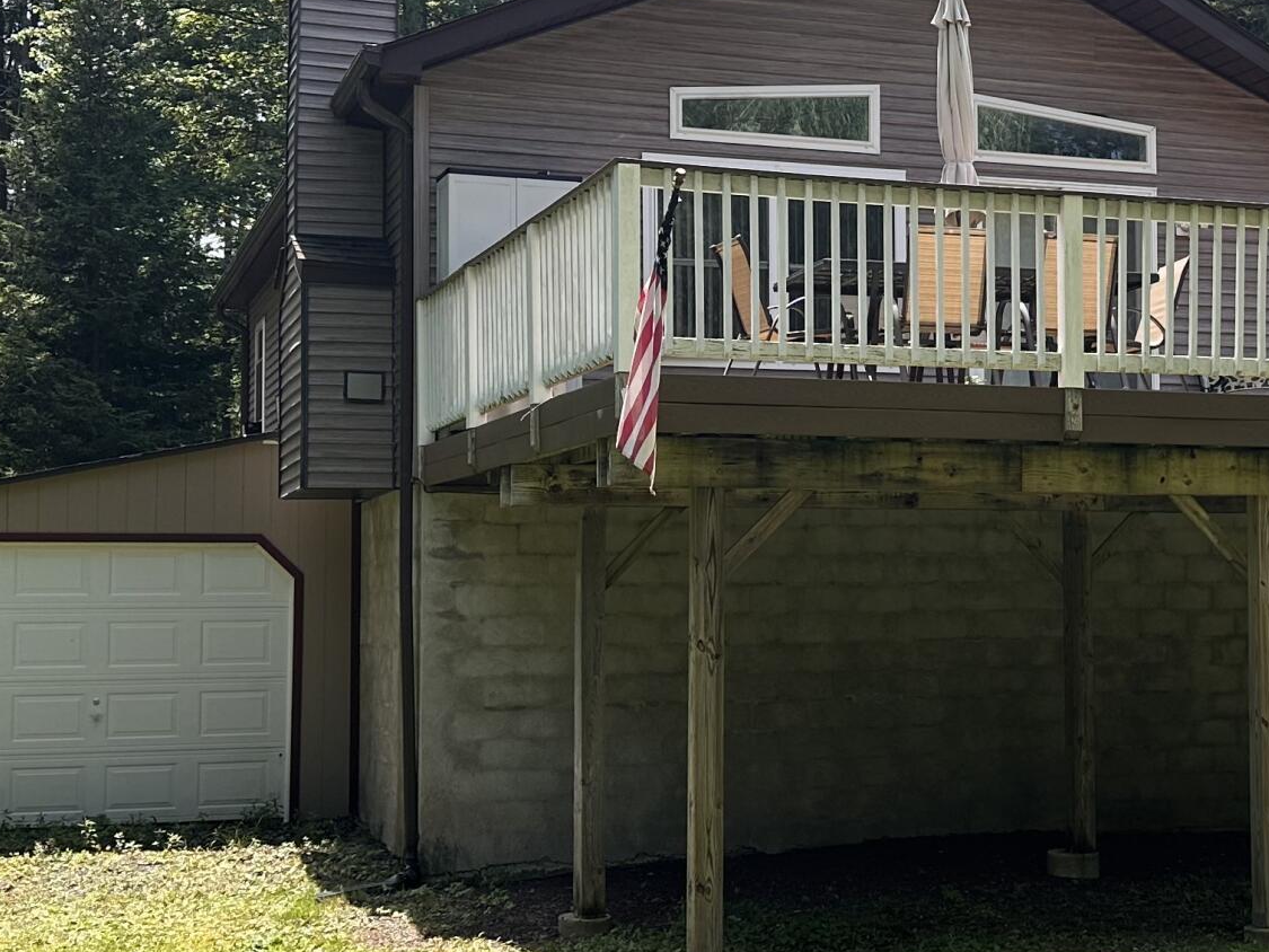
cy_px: 444
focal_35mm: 64
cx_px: 970
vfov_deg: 22.9
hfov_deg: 29.7
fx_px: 2346
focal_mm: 6.86
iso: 80
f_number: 1.78
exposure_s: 1/927
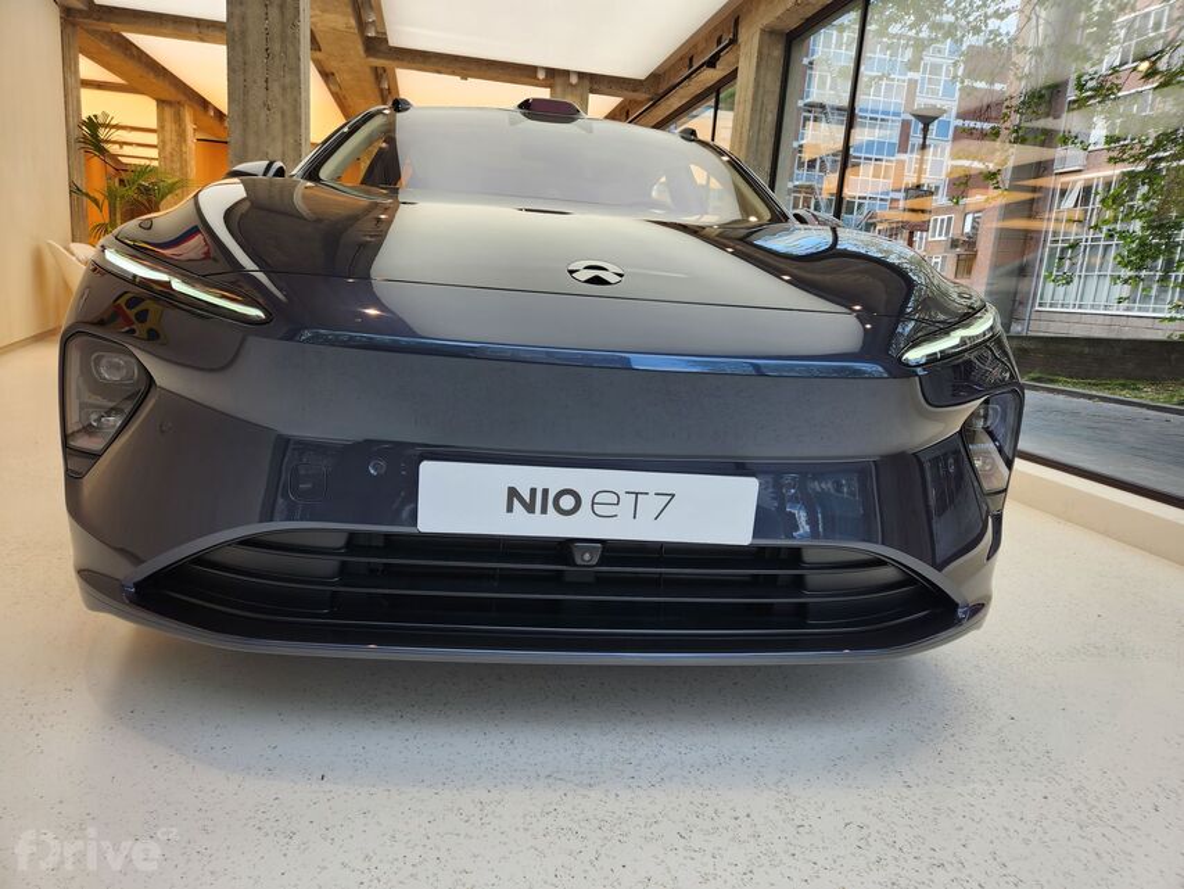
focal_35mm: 23
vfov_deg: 58.9
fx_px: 787
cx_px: 592
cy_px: 444
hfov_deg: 73.9
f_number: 1.8
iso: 25
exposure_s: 1/180
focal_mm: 5.4
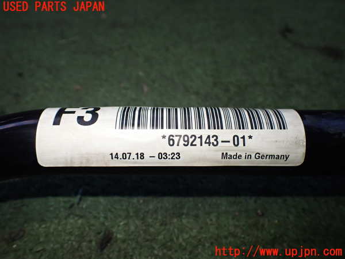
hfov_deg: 60.0
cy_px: 130
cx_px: 172
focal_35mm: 30
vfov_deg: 46.8
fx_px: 299
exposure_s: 1/125
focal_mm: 5.4
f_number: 2.3
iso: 250
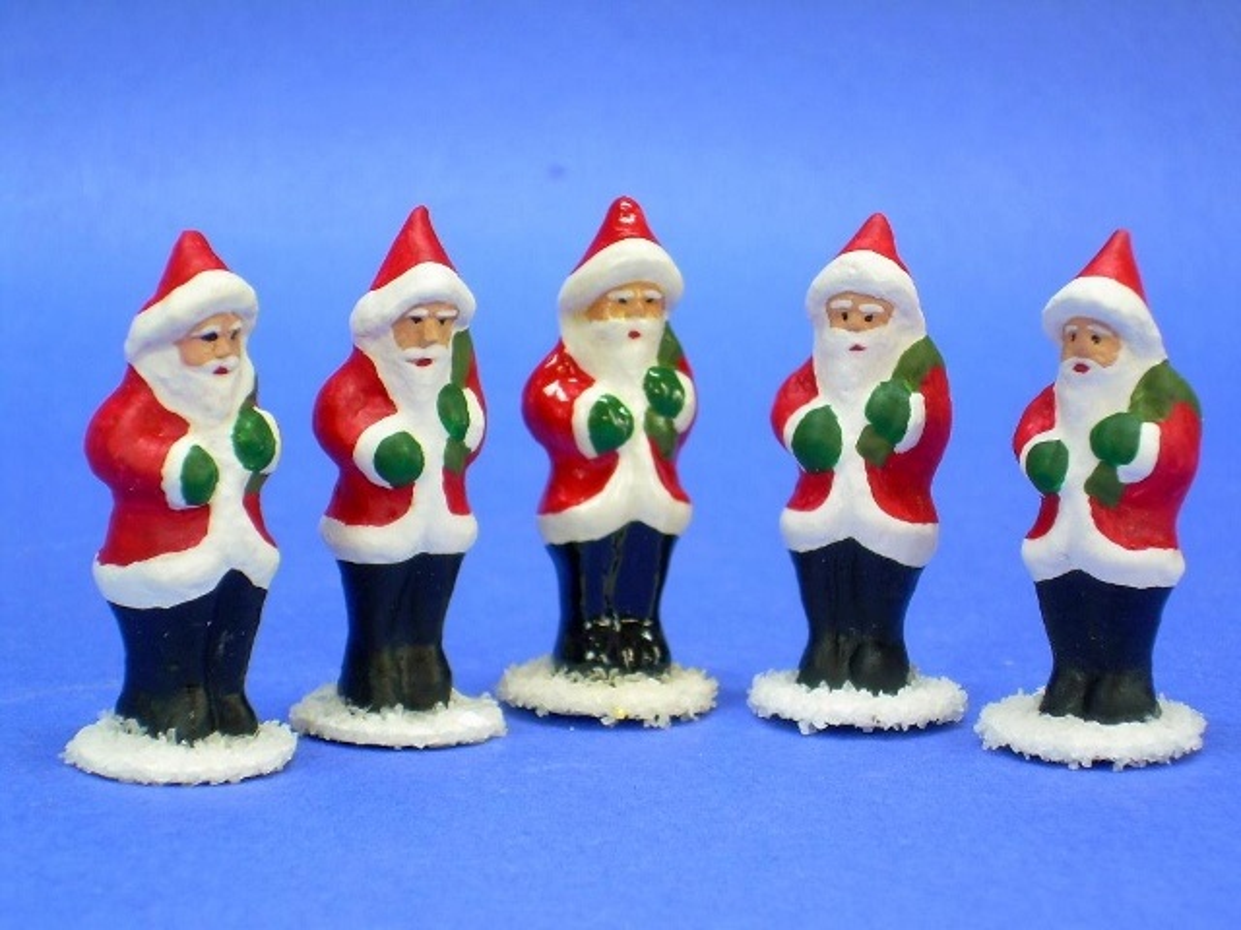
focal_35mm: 110
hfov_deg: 17.9
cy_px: 465
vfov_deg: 13.5
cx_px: 620
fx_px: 3944
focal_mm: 18.9
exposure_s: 1/4.8
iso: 50
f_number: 4.9
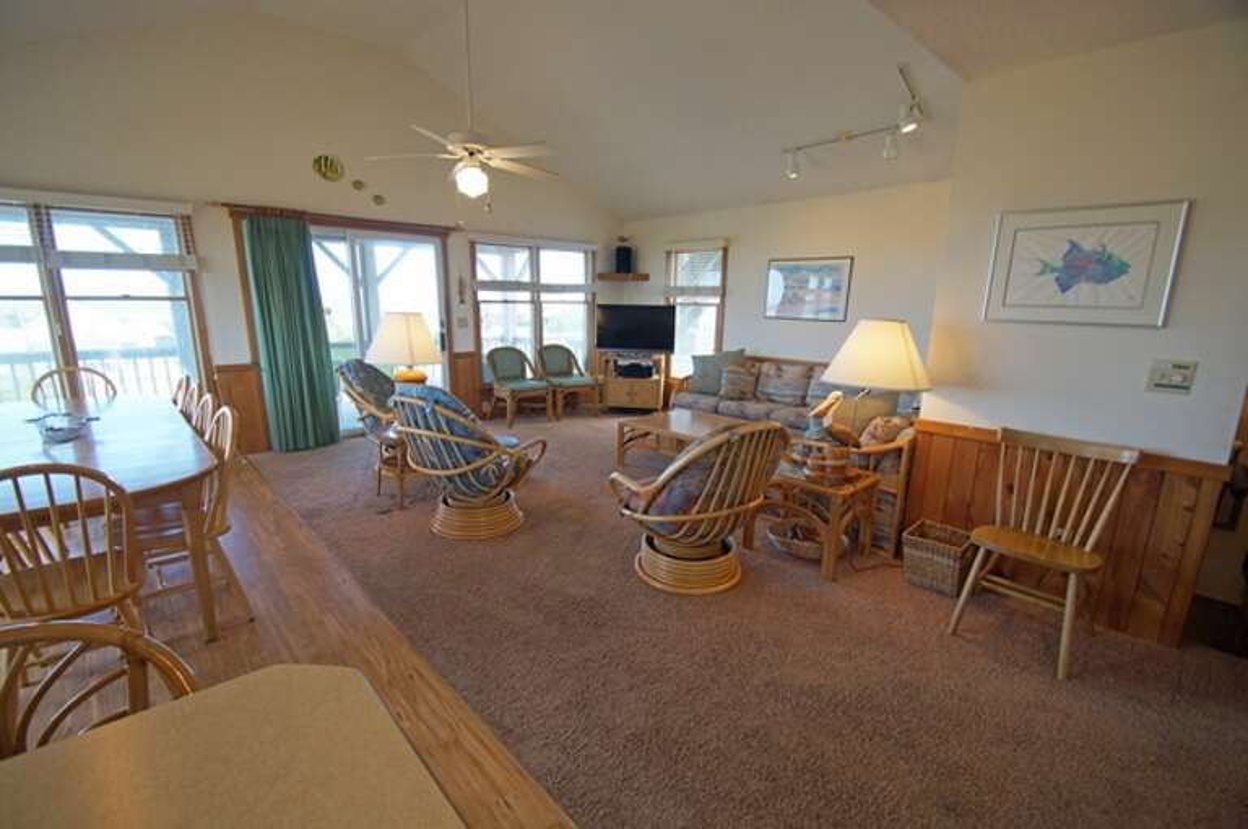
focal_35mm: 15
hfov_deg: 100.5
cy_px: 414
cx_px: 624
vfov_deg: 77.2
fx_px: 519
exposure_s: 1/60
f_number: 4
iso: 200
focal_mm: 10
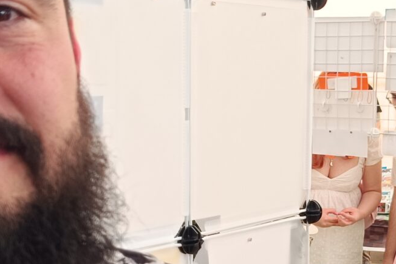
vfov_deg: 13.7
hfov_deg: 20.8
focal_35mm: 98
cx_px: 202
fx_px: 1078
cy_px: 298
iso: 51
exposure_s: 1/109
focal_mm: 5.59
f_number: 1.88
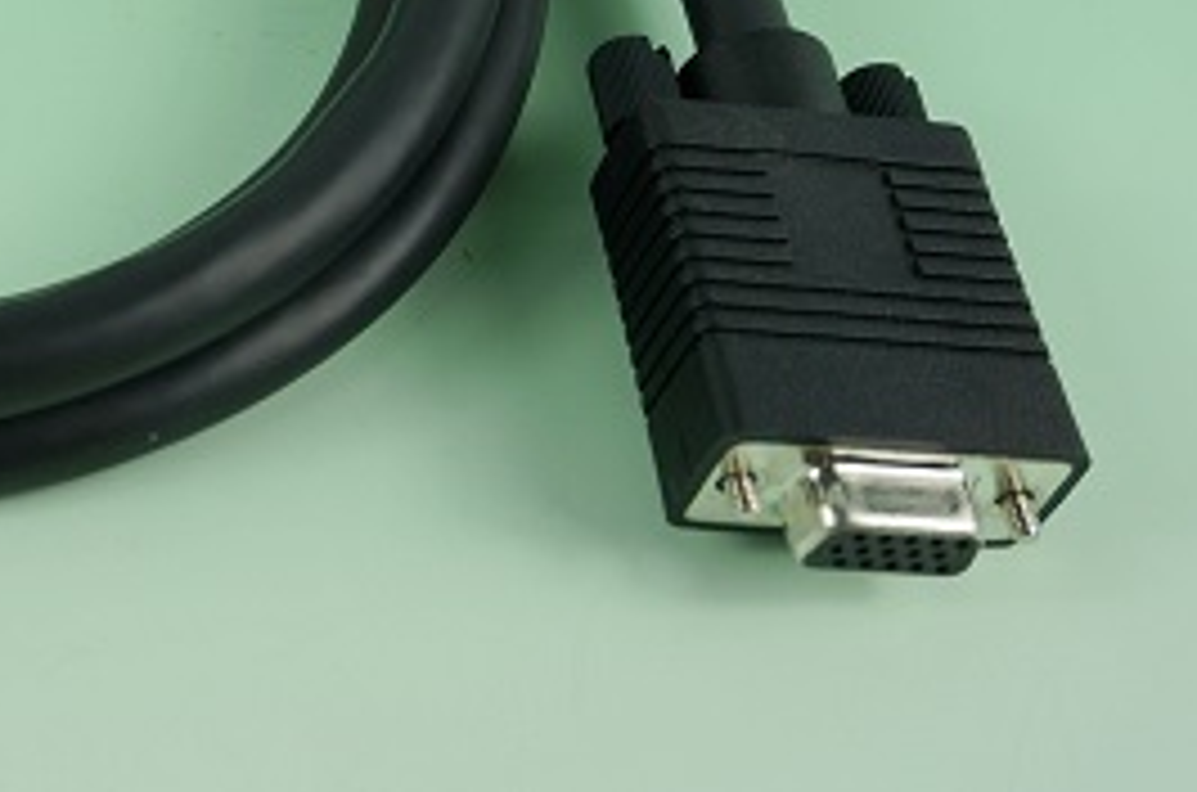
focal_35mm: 88
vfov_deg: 15.1
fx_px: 2919
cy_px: -81
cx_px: -90
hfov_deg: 22.0
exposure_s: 1/80
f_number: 6.3
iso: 100
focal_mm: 26
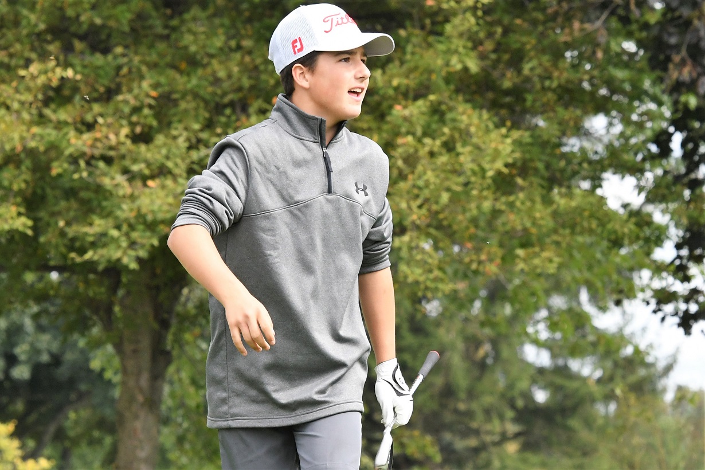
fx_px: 3965
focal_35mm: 202
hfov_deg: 10.2
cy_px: 235
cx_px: 352
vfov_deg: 6.8
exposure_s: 1/1000
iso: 1250
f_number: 9
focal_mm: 135
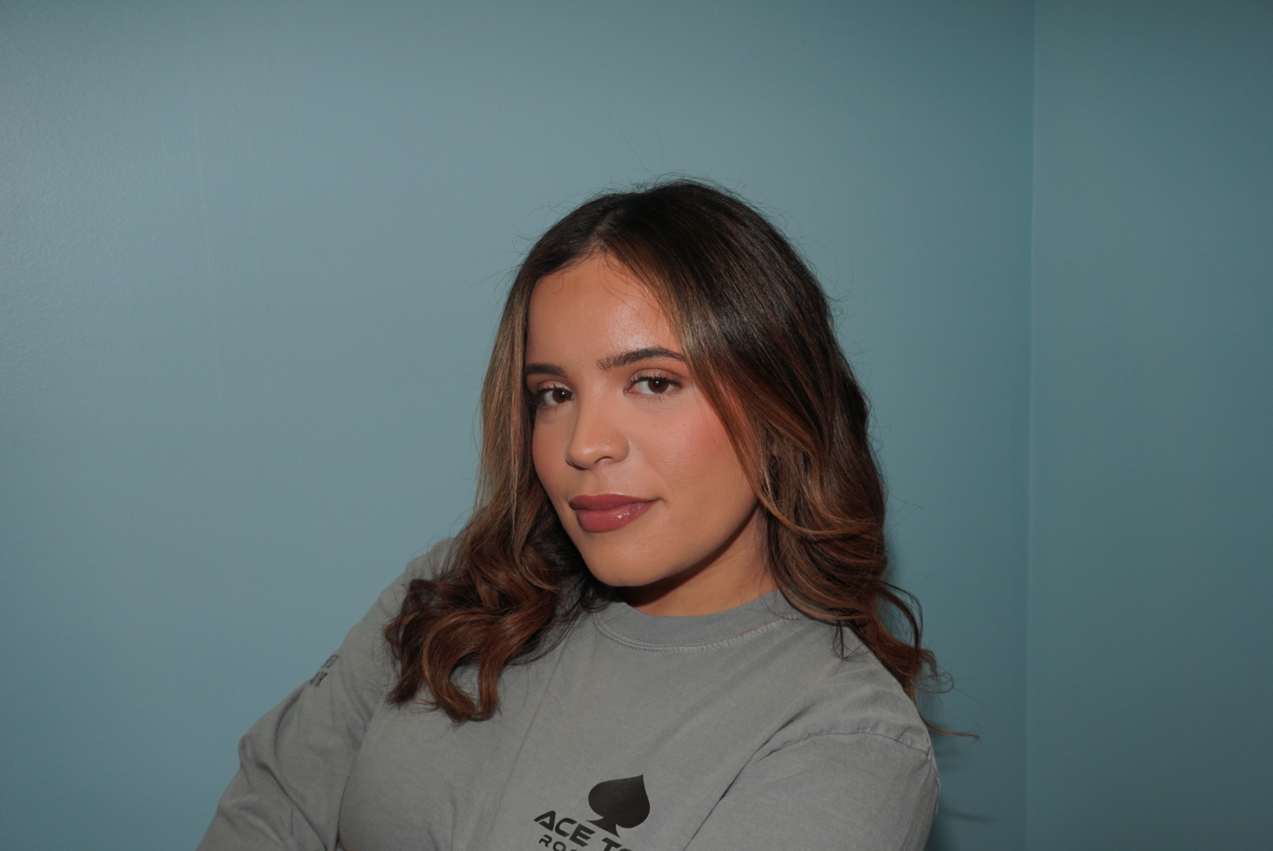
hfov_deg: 51.3
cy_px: 426
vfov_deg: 35.5
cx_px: 636
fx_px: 1327
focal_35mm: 38
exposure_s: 1/160
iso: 160
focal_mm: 25
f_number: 5.6
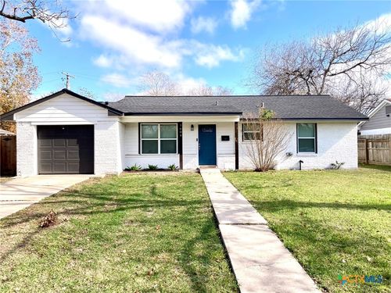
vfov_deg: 49.7
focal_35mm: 28
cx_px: 196
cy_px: 146
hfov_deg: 63.4
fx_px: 316
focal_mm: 3.99
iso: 20
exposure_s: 1/1567
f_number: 1.8
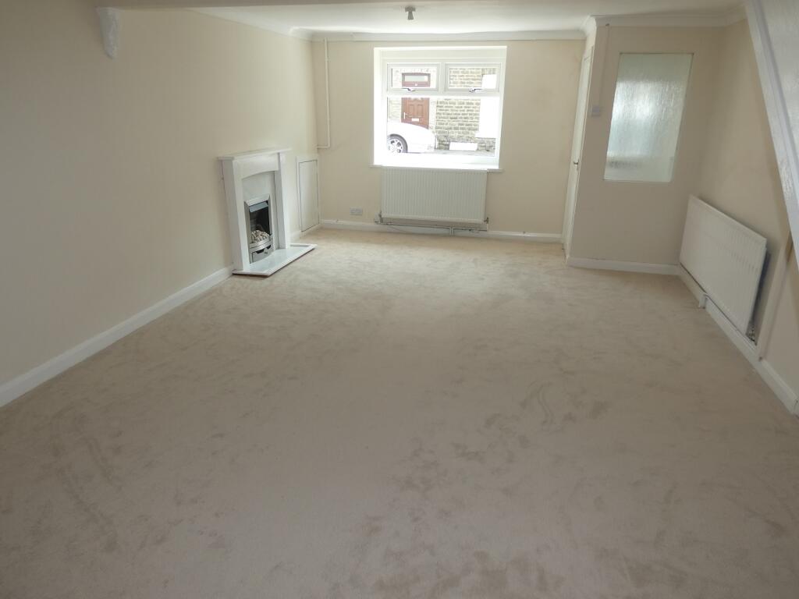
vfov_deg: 58.9
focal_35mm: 23
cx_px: 400
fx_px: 531
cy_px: 300
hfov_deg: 73.9
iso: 80
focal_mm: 4.1
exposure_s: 1/60
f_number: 3
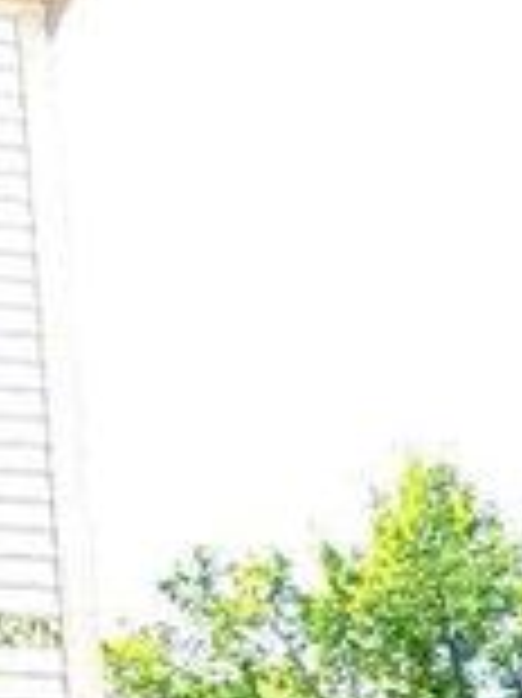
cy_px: 889
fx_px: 1993
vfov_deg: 18.6
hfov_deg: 12.9
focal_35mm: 99
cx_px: -536
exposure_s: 1/626
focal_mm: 6.3
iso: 12
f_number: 1.7
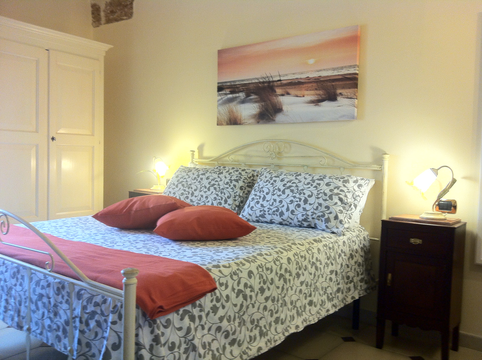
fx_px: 487
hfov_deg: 52.7
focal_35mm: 35
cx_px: 241
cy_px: 180
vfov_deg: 40.6
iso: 80
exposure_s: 1/15
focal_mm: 3.85
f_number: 2.8
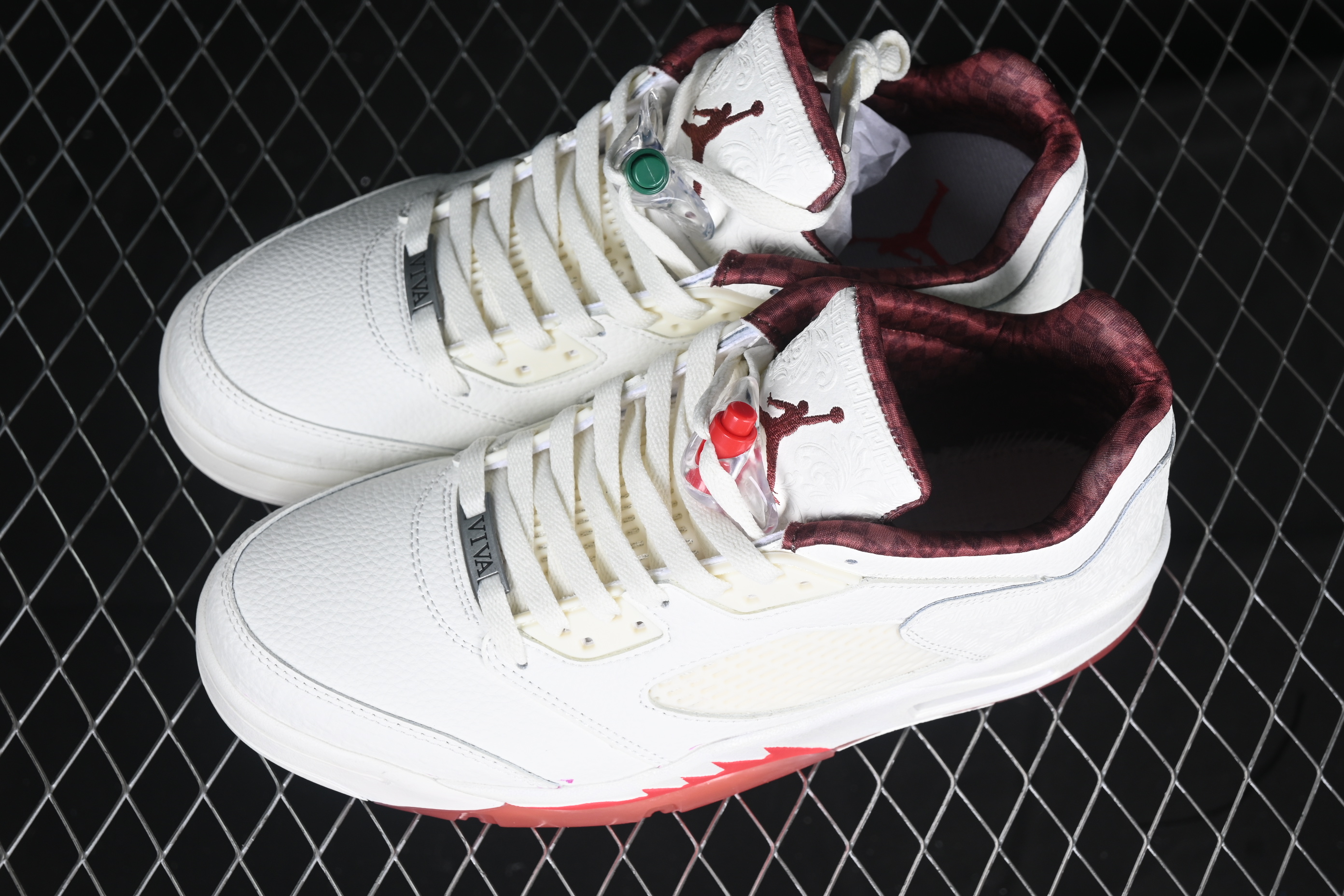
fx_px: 2800
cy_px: 448
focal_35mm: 75
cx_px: 672
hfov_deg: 27.0
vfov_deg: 18.2
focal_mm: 50
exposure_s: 1/80
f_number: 7.1
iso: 160
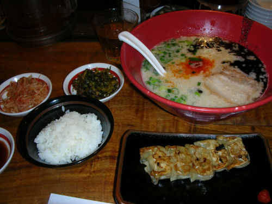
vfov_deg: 40.7
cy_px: 102
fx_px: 275
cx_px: 136
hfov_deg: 52.6
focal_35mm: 35
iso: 50
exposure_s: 1/60.1
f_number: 3
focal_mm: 5.8
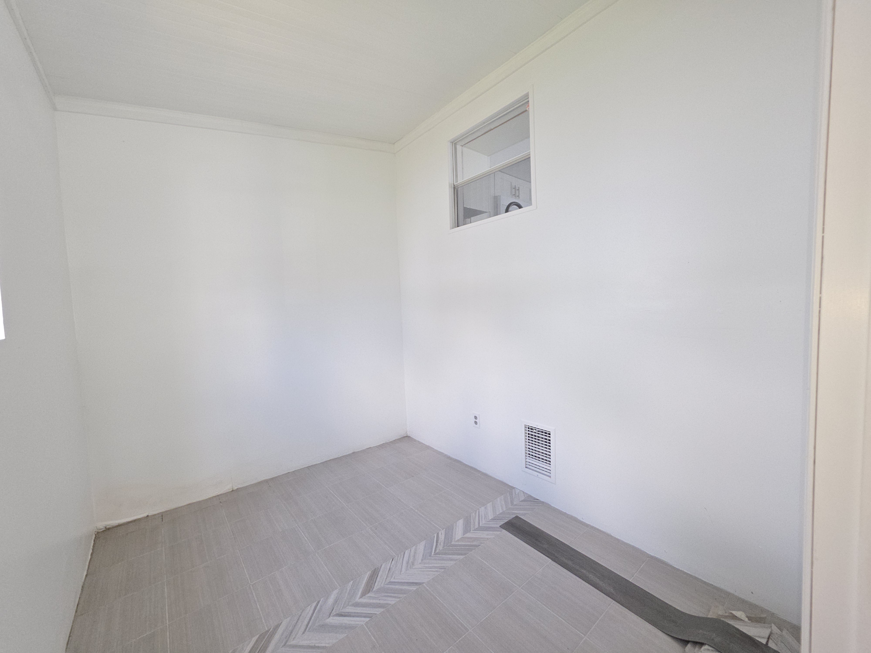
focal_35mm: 13
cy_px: 326
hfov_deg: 106.2
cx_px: 436
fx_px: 327
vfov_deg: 89.9
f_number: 1.9
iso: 100
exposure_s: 1/60
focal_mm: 2.2
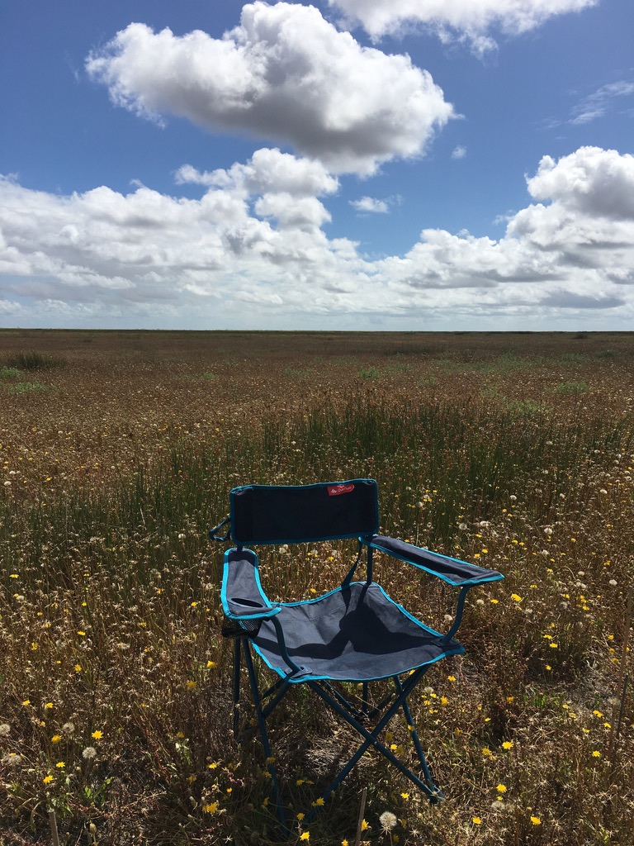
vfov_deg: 61.7
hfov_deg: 48.2
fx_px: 708
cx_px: 317
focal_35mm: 29
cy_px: 423
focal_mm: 4.15
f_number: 2.2
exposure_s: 1/3344
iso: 25
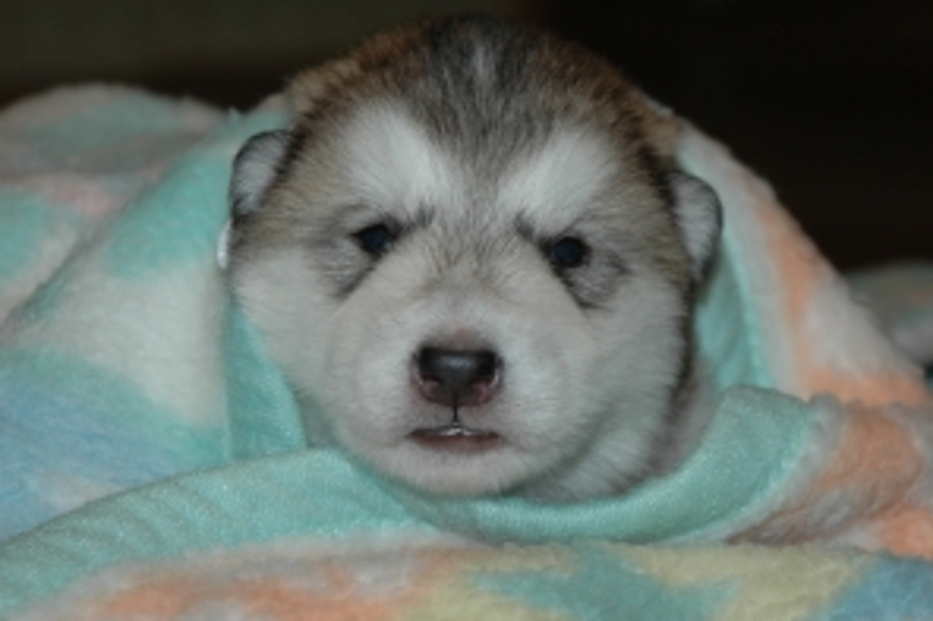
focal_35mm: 160
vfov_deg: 8.6
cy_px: 322
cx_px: 519
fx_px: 4144
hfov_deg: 12.8
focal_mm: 70
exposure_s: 1/60
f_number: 4.5
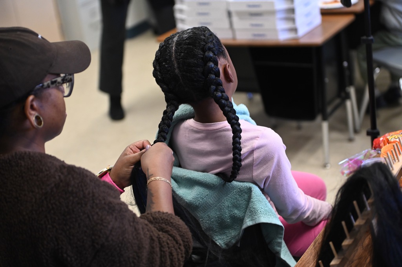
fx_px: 781
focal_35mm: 70
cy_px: 134
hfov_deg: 28.9
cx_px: 201
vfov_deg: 19.4
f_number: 2.8
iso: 2500
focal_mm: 70
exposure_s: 1/320
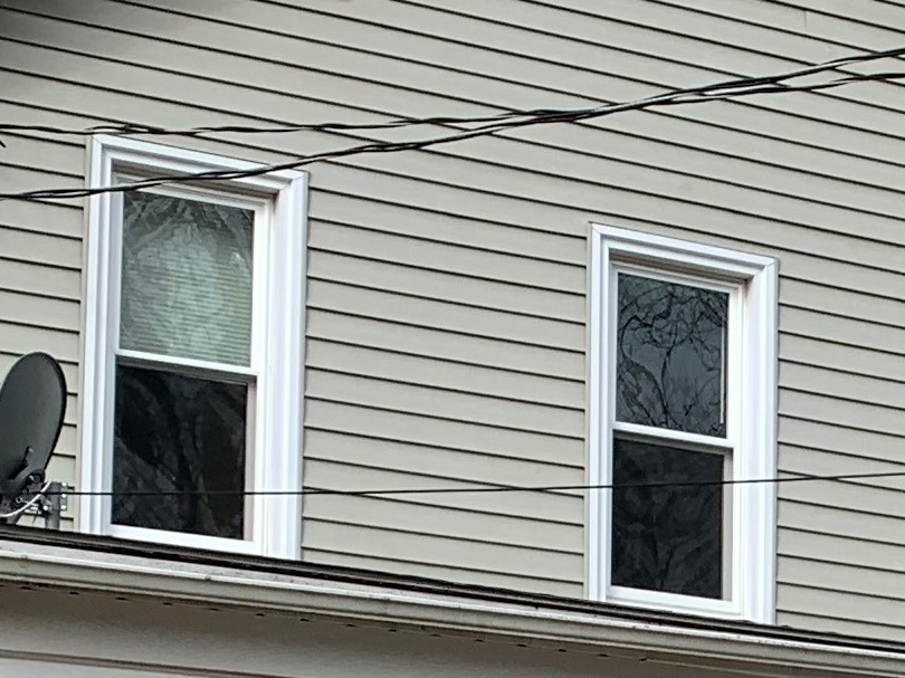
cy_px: 748
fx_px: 2378
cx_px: 963
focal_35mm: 91
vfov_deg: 15.8
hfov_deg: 20.6
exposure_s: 1/1634
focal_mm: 4.25
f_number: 1.8
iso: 25
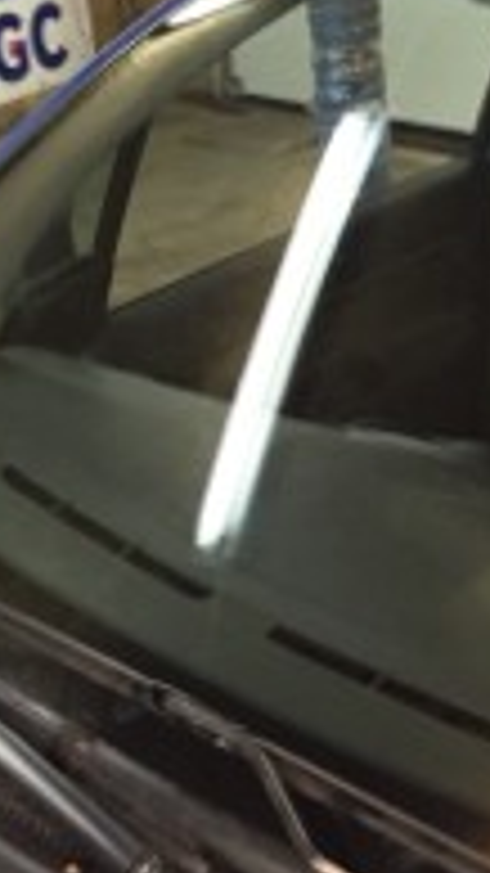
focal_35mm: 65
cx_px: 548
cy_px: 486
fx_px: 1503
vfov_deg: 32.3
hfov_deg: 17.8
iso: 250
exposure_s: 1/20
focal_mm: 4.15
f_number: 2.2
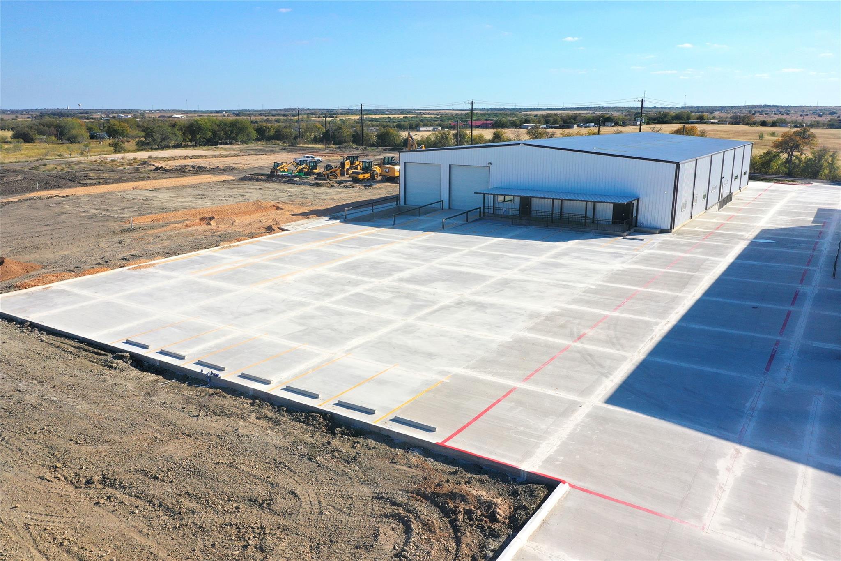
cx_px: 420
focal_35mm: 28
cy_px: 280
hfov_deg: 65.5
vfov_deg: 46.4
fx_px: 654
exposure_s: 1/800
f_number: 5.6
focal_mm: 10.26
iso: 100
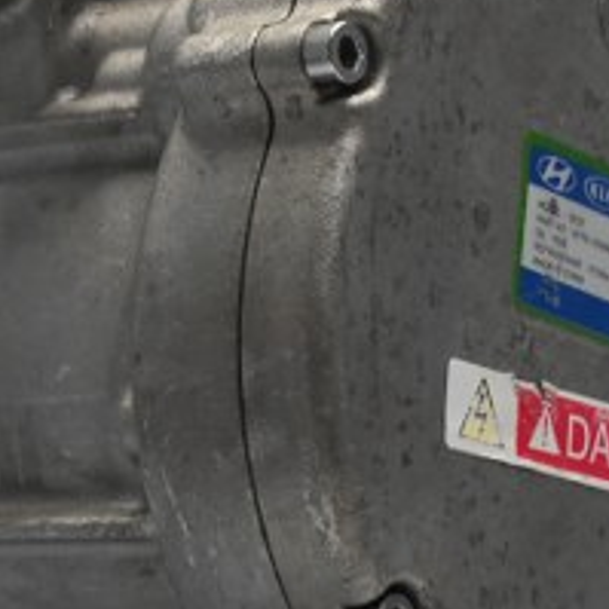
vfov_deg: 9.5
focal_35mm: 184
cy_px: 182
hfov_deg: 9.4
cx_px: -125
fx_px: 3662
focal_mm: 36
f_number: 5.3
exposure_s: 1/125
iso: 1600
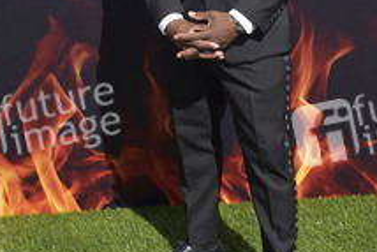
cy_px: 37
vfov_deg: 19.0
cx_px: 223
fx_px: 744
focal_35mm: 71
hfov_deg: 28.4
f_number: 8
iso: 250
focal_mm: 38
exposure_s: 1/250
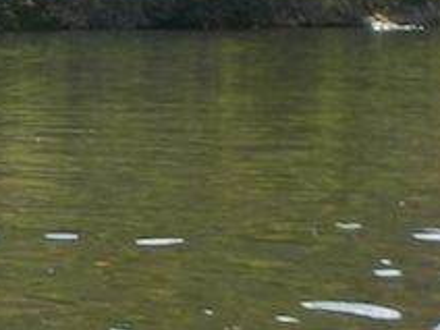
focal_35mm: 145
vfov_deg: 10.2
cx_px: -608
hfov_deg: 11.4
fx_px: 1843
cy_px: 2
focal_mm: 4.1
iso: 125
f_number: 3.3
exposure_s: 1/640
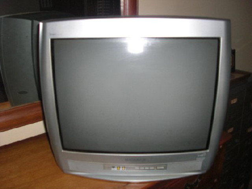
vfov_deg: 39.7
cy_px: 94
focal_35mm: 36
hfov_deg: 51.4
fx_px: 262
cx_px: 126
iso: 200
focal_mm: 6.3
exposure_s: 1/60
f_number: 2.8
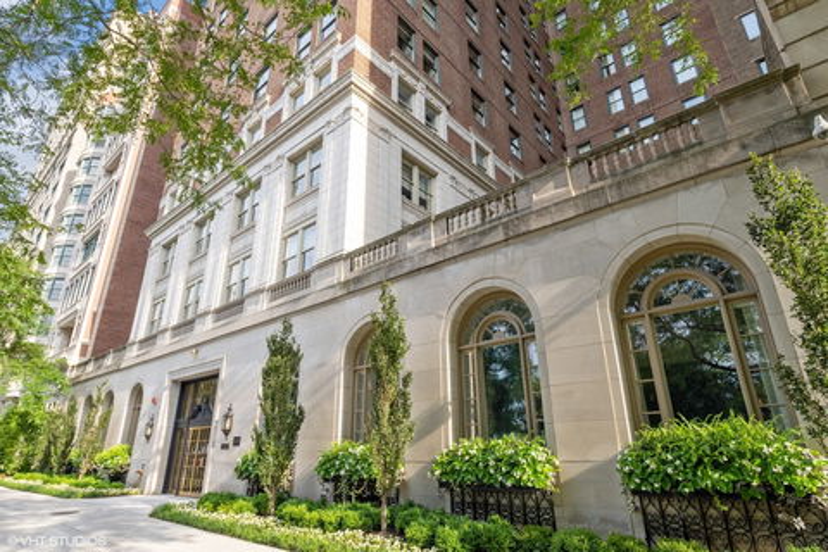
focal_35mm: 19
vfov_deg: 64.6
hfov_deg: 86.9
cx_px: 414
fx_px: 437
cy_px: 276
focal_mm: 19
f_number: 8
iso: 320
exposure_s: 1/200
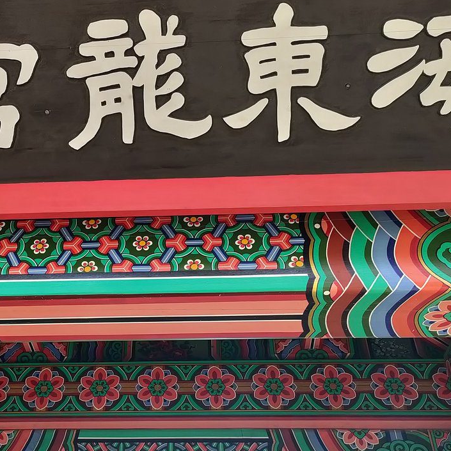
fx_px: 766
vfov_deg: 32.8
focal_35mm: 52
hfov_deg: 32.4
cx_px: 141
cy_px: 205
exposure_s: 1/100
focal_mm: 4.73
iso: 186
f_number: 1.7
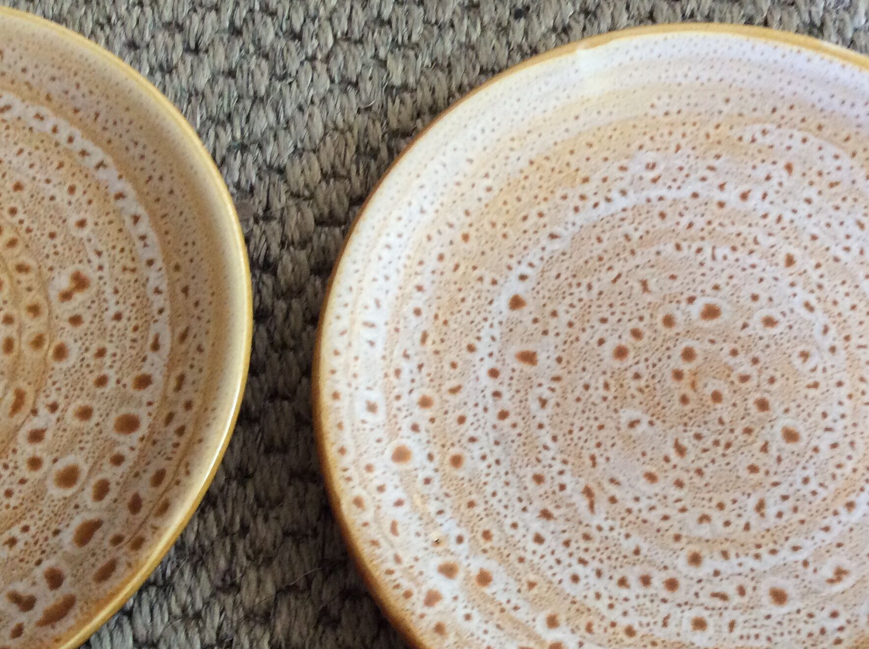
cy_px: 411
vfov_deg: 30.7
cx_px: 582
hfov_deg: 40.0
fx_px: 1178
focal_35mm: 47
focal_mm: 3.3
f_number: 2.4
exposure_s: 1/25
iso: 125
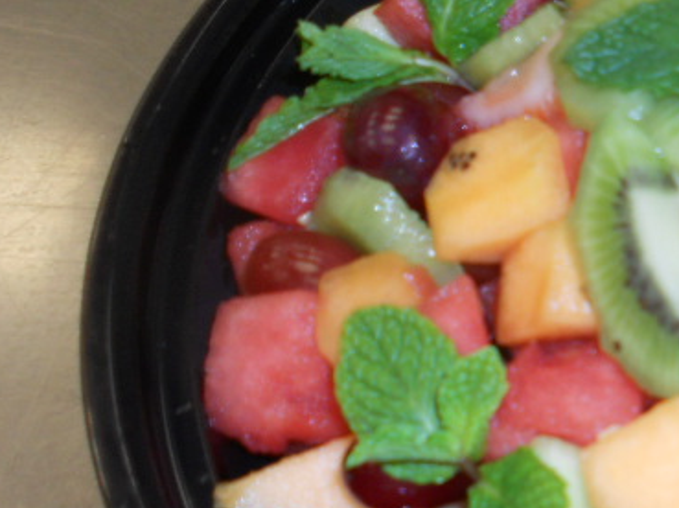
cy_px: 383
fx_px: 1470
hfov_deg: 22.6
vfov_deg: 19.5
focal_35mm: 75
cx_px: 937
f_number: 3.2
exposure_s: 1/30
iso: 80
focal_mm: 4.9
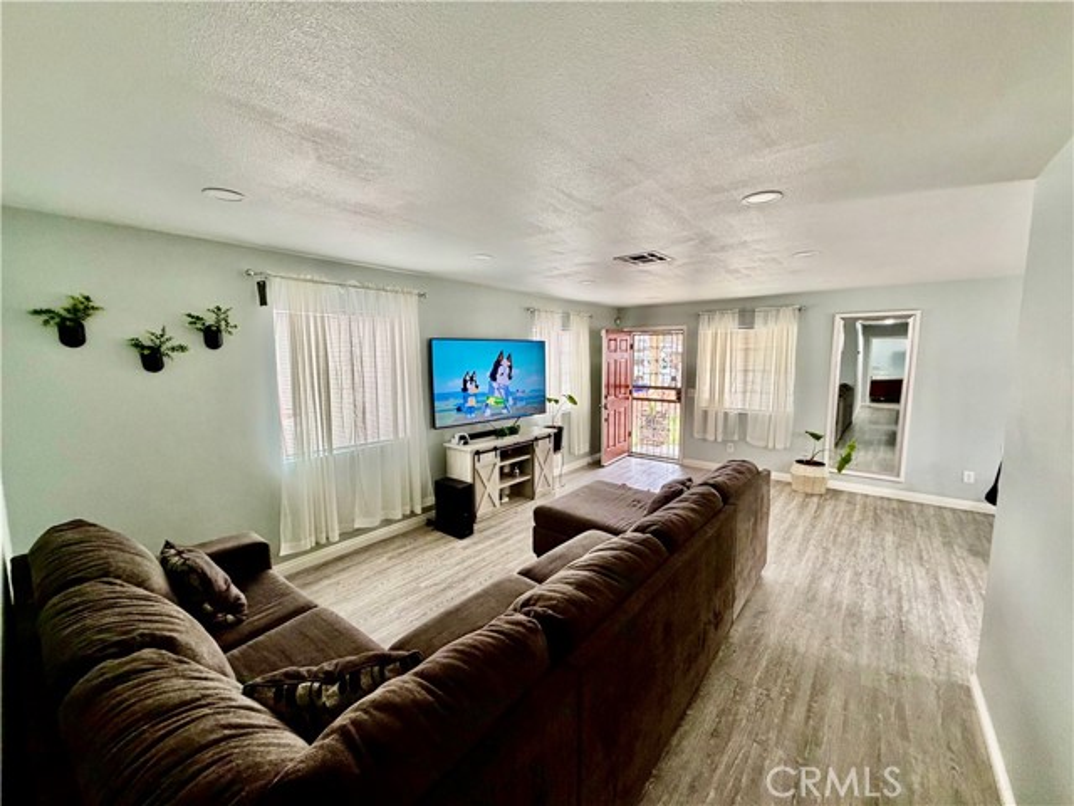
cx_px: 537
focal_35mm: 14
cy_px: 403
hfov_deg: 102.1
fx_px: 434
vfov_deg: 85.7
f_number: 2.2
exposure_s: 1/60
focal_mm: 2.22
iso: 250
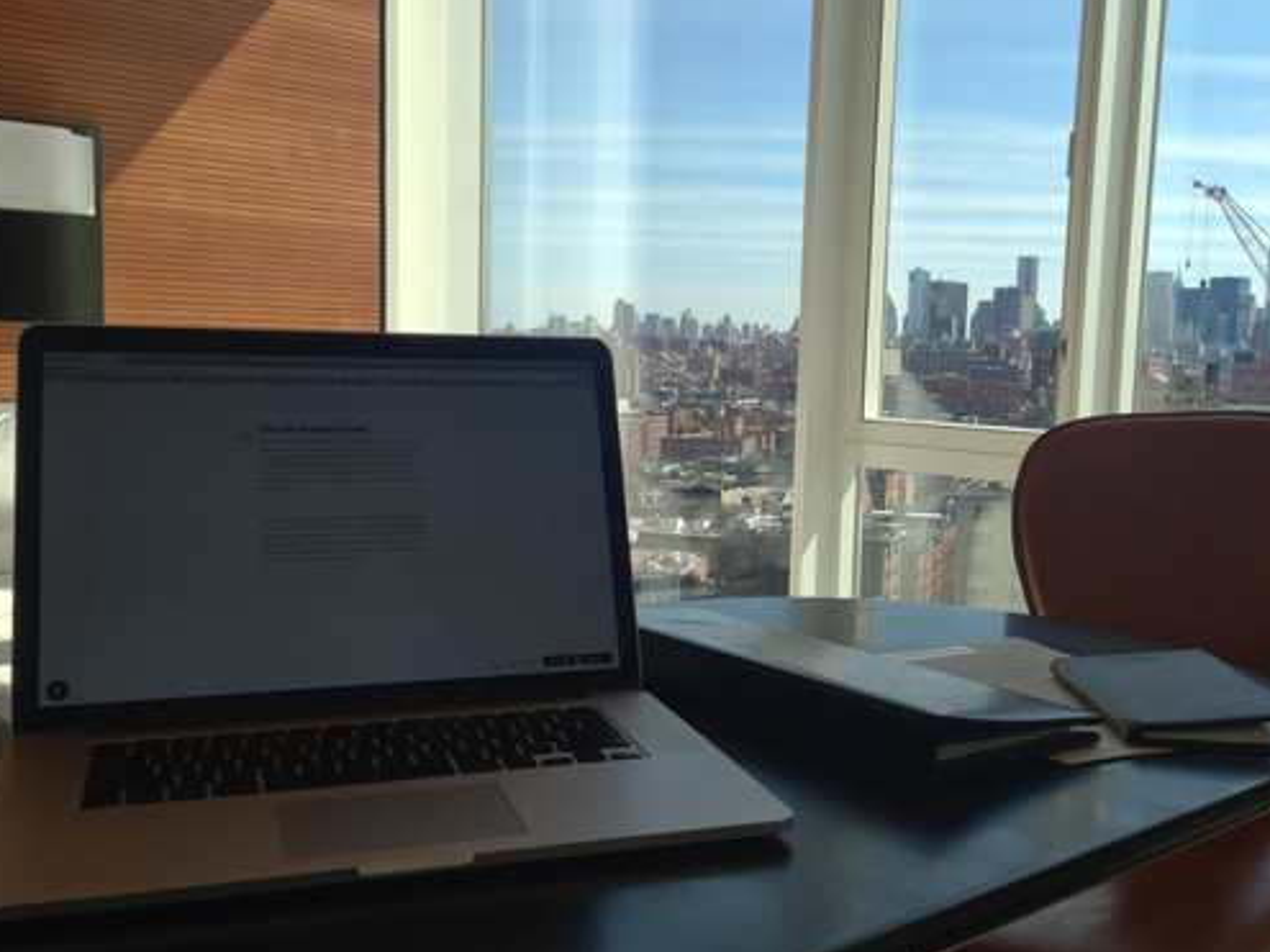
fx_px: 1467
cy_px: 475
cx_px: 711
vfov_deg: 35.9
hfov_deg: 46.7
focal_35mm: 40
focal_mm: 4.13
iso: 50
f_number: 2.4
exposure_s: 1/341
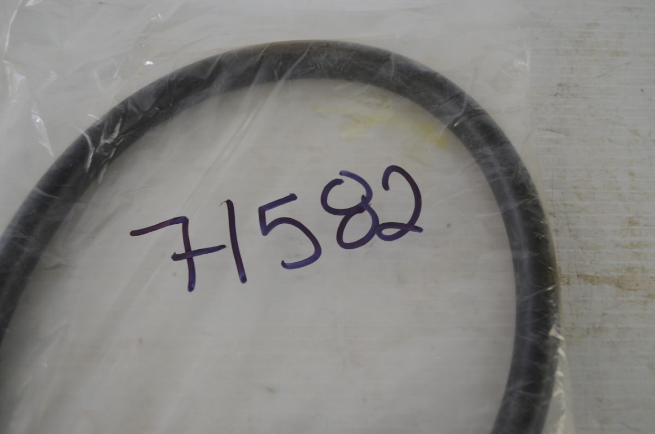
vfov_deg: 34.1
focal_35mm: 39
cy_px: 217
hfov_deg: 49.6
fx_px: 708
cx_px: 328
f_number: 4.2
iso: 400
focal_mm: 26
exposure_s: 1/60
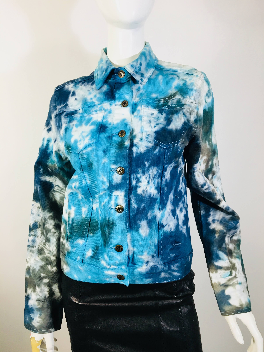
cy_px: 176
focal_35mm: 29
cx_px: 132
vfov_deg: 61.7
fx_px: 295
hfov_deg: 48.2
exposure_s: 1/30
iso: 25
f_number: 2.2
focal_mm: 4.15
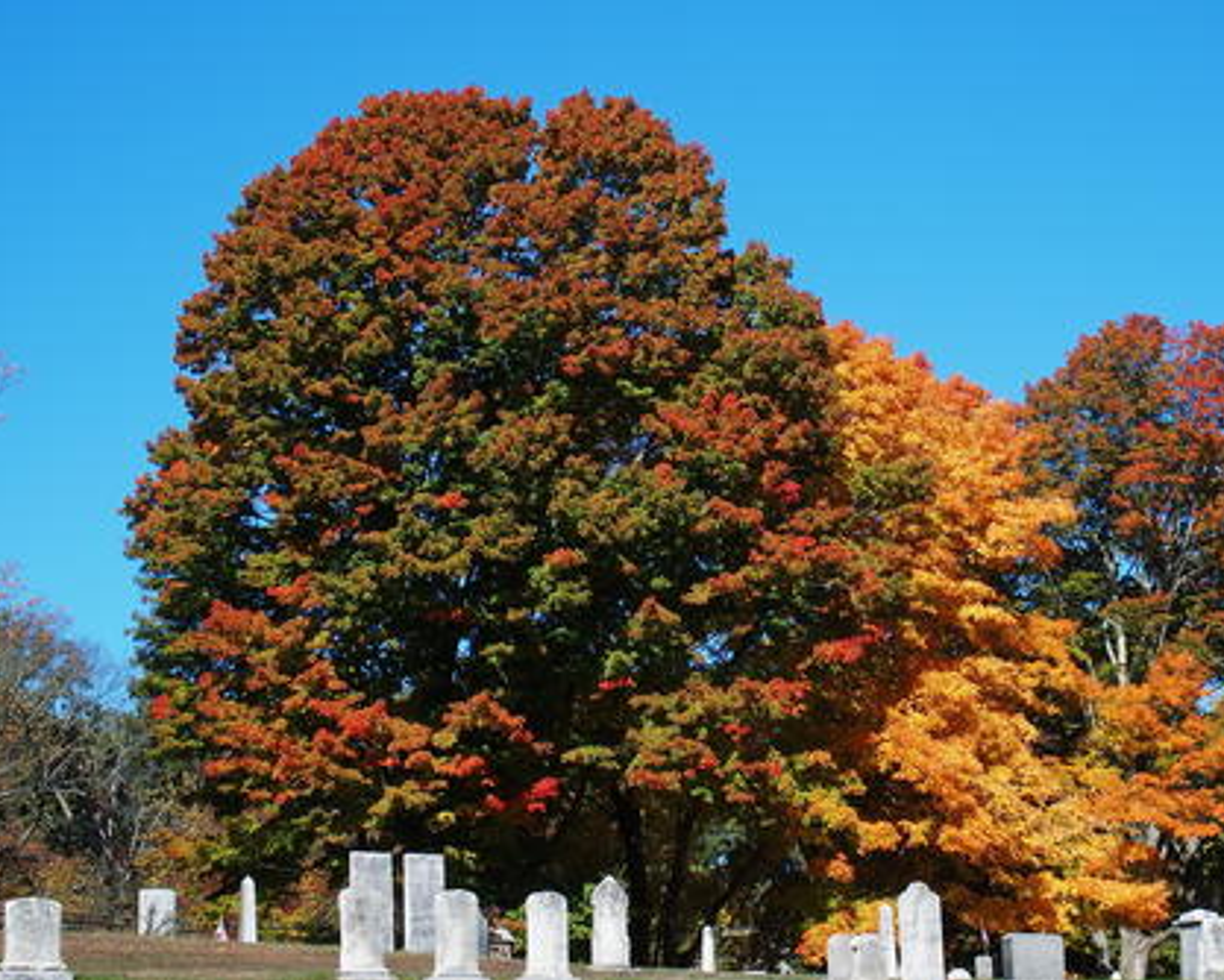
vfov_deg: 19.2
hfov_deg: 23.8
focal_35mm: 80
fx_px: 2899
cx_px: 643
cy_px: 487
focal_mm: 16.1
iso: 100
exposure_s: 1/1000
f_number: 3.5
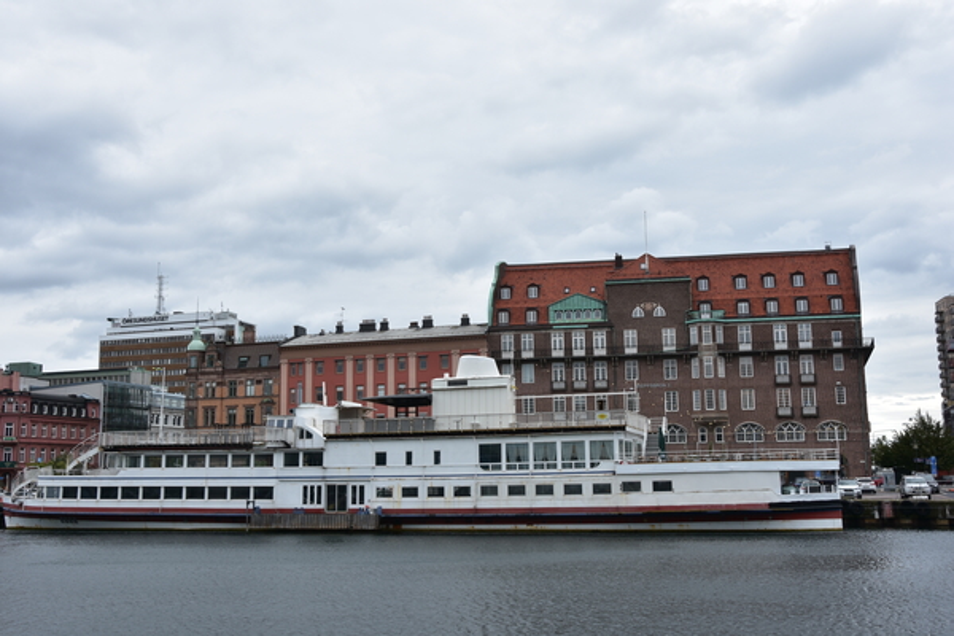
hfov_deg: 49.6
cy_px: 318
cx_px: 477
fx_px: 1033
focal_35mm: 39
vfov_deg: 34.2
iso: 180
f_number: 11
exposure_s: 1/125
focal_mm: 26
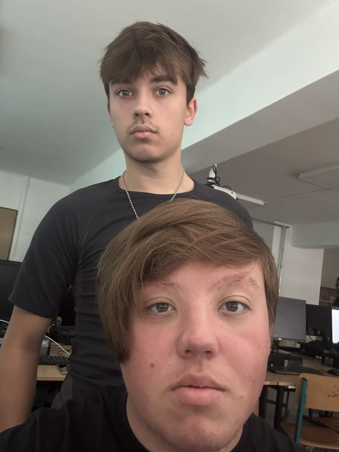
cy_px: 226
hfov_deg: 46.8
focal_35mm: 30
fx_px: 392
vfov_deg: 60.0
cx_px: 170
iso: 500
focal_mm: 2.69
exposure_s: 1/30
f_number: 1.9
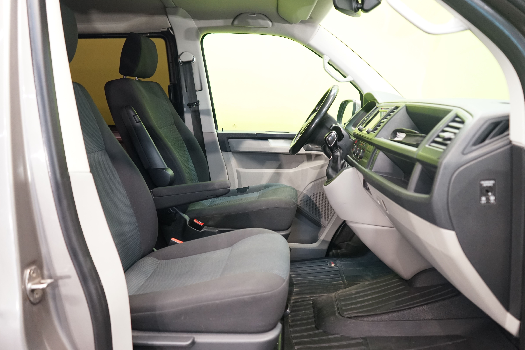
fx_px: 408
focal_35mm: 28
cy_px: 175
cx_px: 262
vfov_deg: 46.4
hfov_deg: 65.5
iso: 2000
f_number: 3.5
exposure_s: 1/40
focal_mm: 28
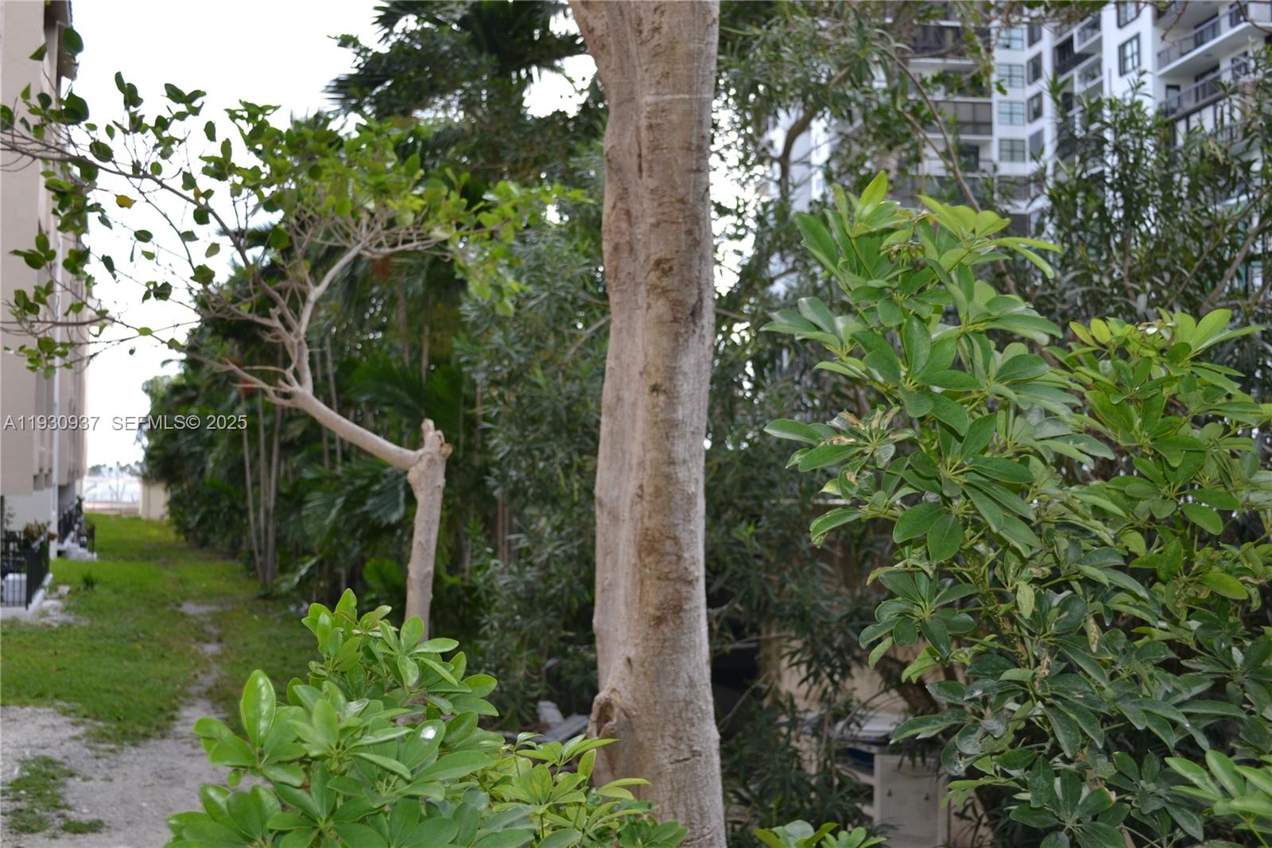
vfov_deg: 36.9
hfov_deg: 53.1
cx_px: 636
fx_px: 1272
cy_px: 424
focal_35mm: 36
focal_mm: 24
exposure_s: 1/200
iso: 100
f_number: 4
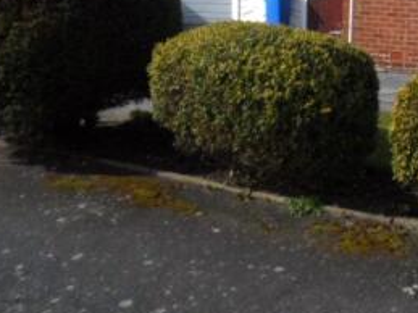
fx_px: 652
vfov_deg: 25.5
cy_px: -7
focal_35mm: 54
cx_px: 424
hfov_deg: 32.5
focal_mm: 4
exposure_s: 1/500
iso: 100
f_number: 5.7
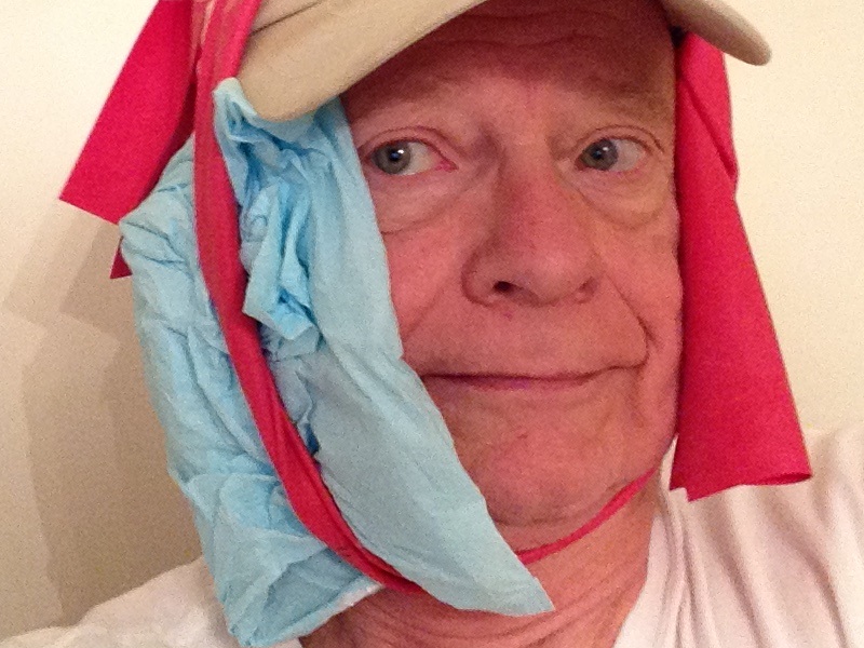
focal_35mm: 56
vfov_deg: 25.8
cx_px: 354
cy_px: 156
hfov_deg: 34.3
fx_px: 1398
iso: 250
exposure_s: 1/20
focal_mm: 2.18
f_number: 2.4
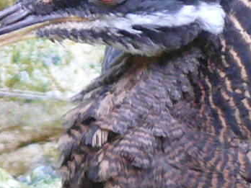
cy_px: 172
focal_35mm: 1237
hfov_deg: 1.6
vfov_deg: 1.2
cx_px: 251
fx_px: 8969
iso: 200
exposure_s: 1/15
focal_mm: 31.9
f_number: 3.6
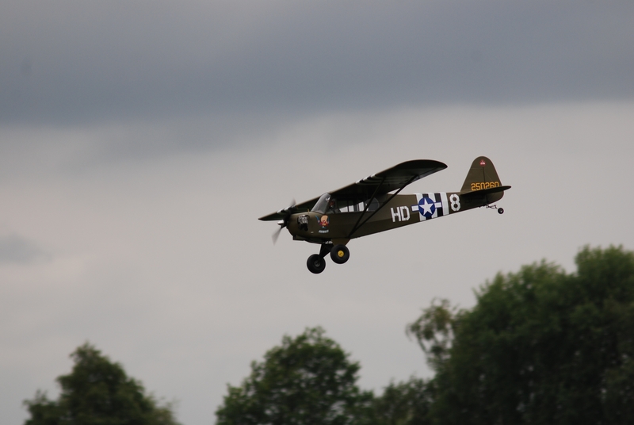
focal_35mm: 345
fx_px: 6085
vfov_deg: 4.0
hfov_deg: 6.0
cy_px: 212
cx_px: 317
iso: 200
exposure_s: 1/500
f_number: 5.6
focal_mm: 230
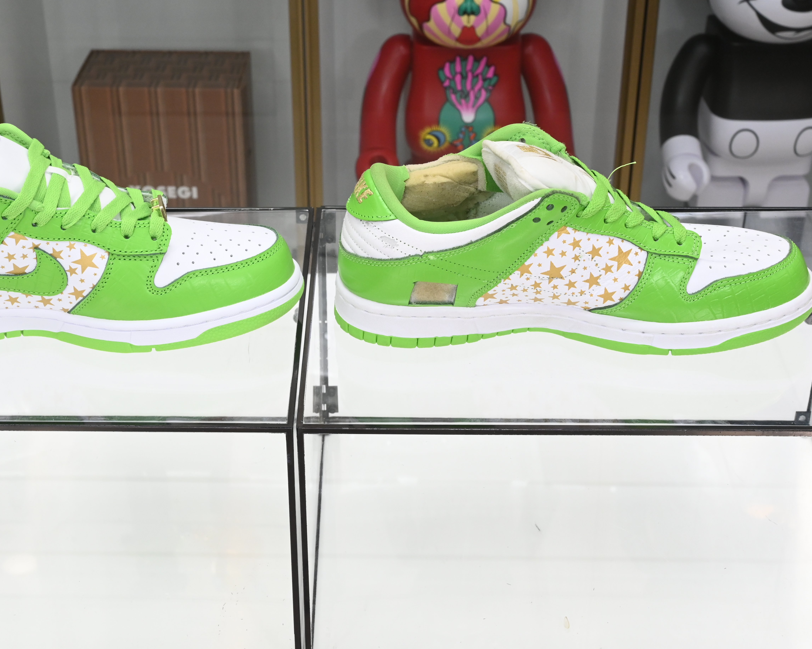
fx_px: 1490
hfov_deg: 30.3
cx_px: 300
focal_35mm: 62
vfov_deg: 24.6
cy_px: 332
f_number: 14
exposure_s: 1/60
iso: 2000
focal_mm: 50
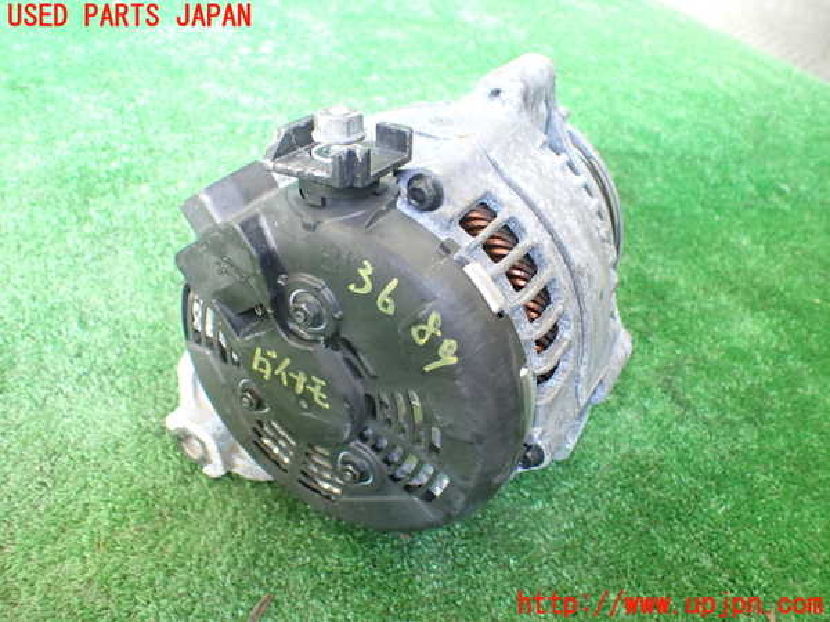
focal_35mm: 30
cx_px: 415
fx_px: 719
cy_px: 311
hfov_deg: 60.0
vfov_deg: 46.8
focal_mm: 5.4
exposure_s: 1/40
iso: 800
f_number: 2.3
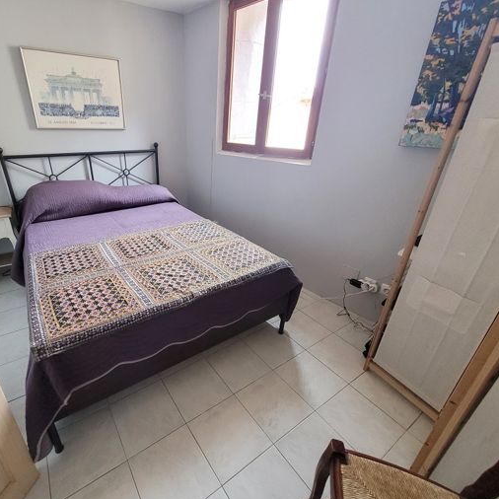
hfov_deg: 86.4
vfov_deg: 87.4
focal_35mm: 16
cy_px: 244
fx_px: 261
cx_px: 202
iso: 640
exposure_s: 1/33
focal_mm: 1.74
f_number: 2.2
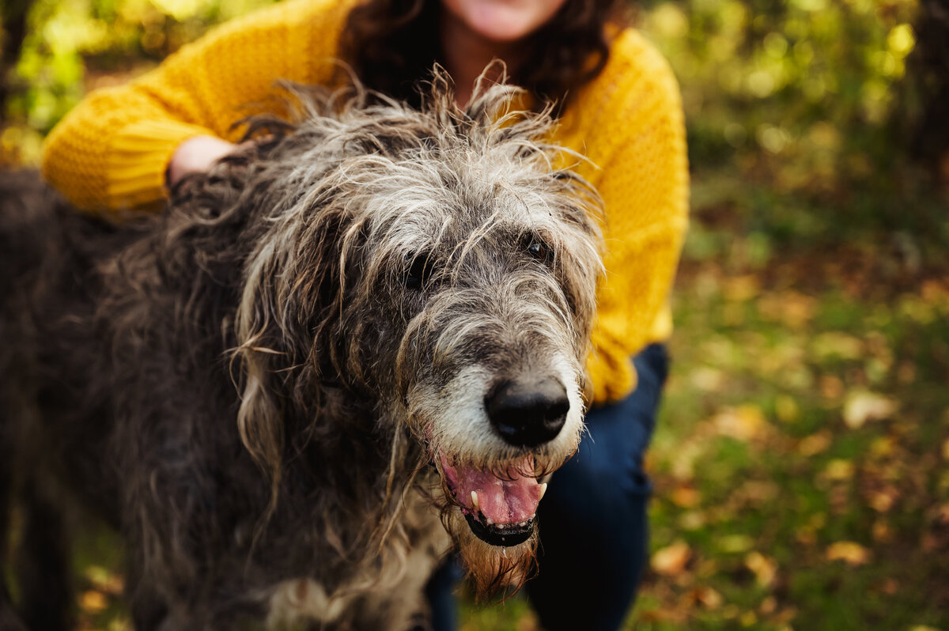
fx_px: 1501
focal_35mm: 57
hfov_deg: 35.1
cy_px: 316
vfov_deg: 23.7
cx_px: 474
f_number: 3.2
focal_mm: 57
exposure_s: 1/640
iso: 320
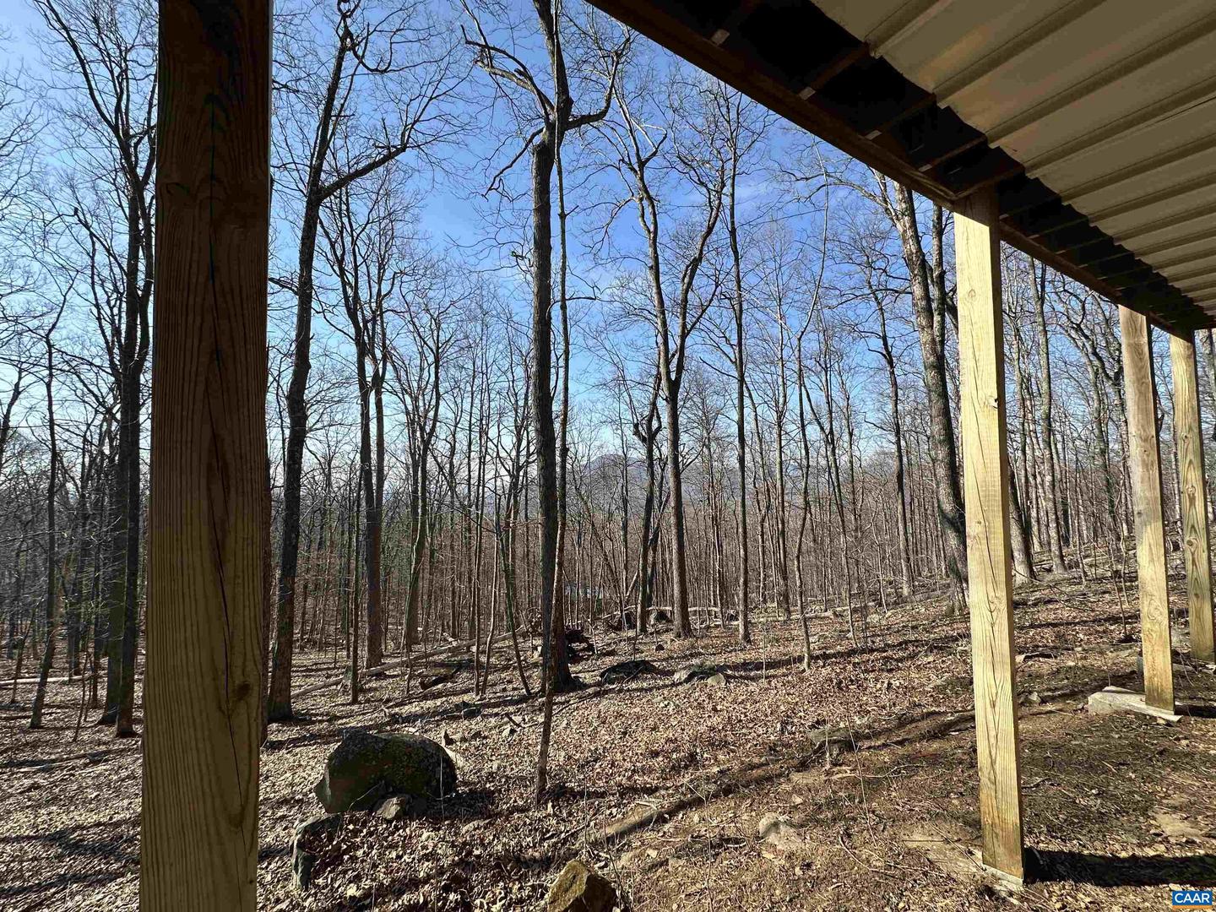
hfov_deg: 102.1
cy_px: 456
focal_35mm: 14
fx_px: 492
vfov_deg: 85.7
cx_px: 608
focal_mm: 2.22
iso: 50
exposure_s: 1/1103
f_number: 2.2
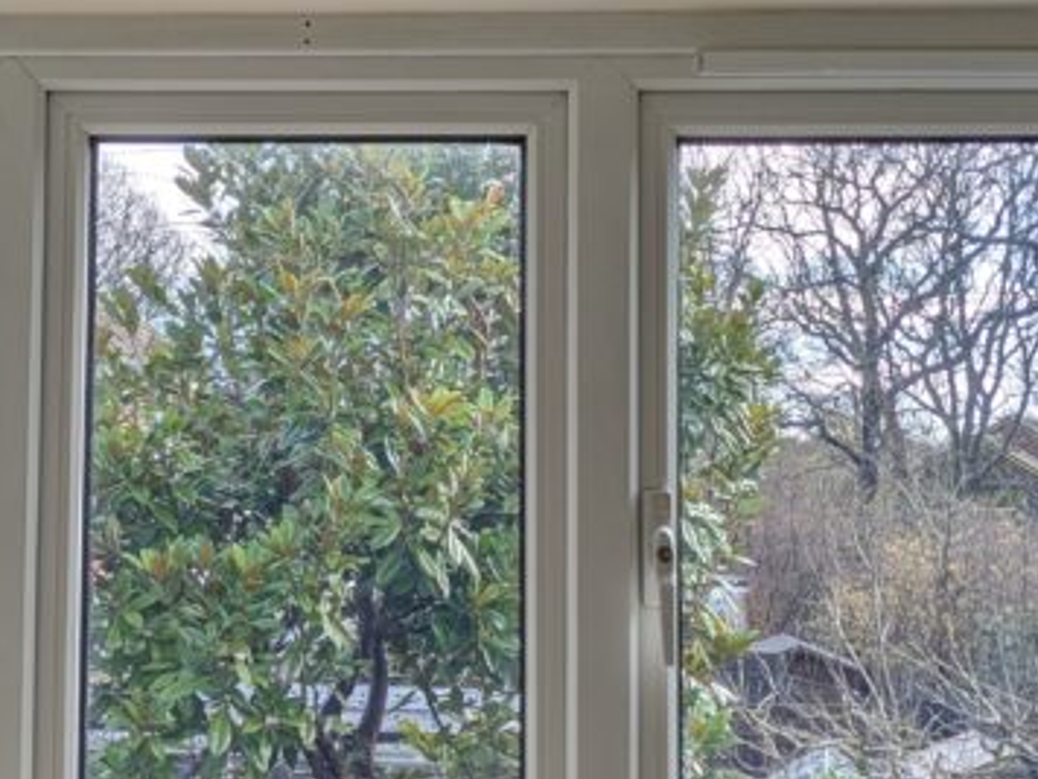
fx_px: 2159
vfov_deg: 20.4
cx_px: 341
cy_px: 314
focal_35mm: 72
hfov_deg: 26.9
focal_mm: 5.43
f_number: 1.89
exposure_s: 1/522
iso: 45
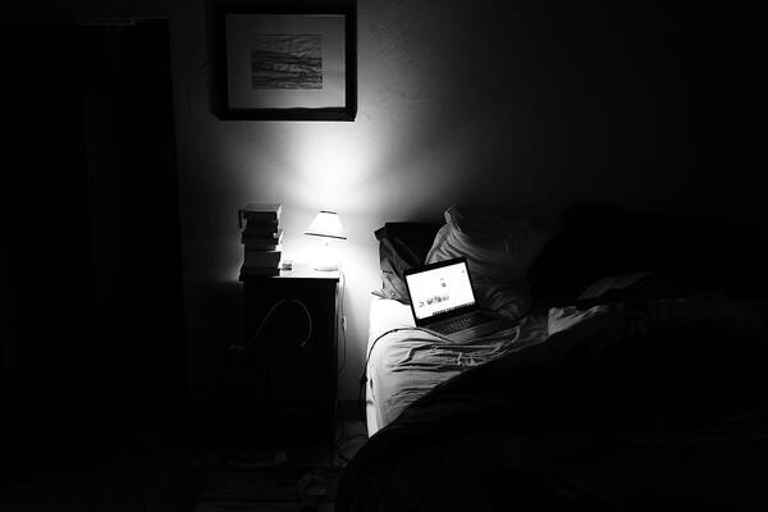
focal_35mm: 35
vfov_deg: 37.9
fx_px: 747
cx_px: 384
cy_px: 256
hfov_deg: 54.4
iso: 1600
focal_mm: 35
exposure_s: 1/30
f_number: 3.5
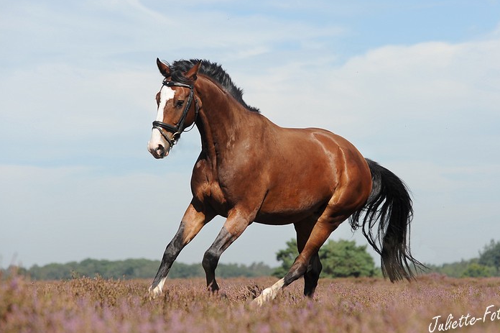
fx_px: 2040
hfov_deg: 14.0
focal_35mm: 147
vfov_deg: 9.3
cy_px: 162
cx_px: 268
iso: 200
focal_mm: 130
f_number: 5
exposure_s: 1/1600
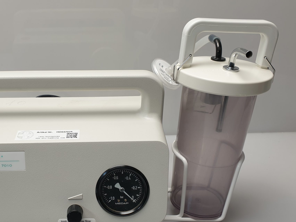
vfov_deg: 36.7
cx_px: 103
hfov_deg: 47.2
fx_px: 333
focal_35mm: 39
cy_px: 135
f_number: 2.4
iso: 50
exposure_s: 1/50
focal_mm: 4.3
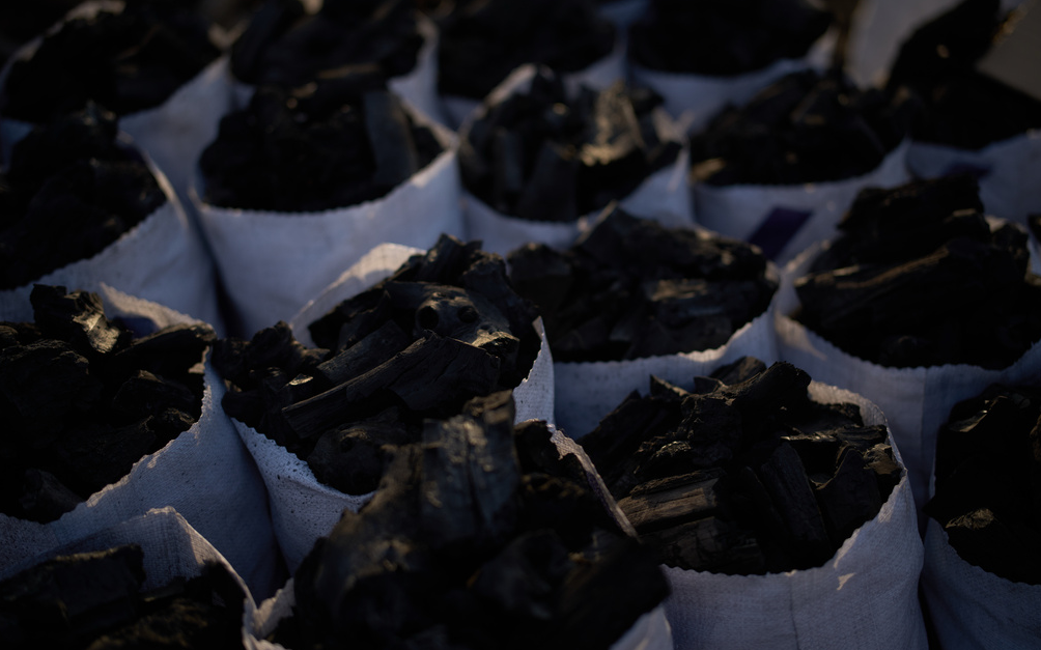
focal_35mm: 52
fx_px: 1475
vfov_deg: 24.9
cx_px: 512
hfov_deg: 38.9
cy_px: 314
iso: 100
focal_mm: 50
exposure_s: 1/3200
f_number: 1.4
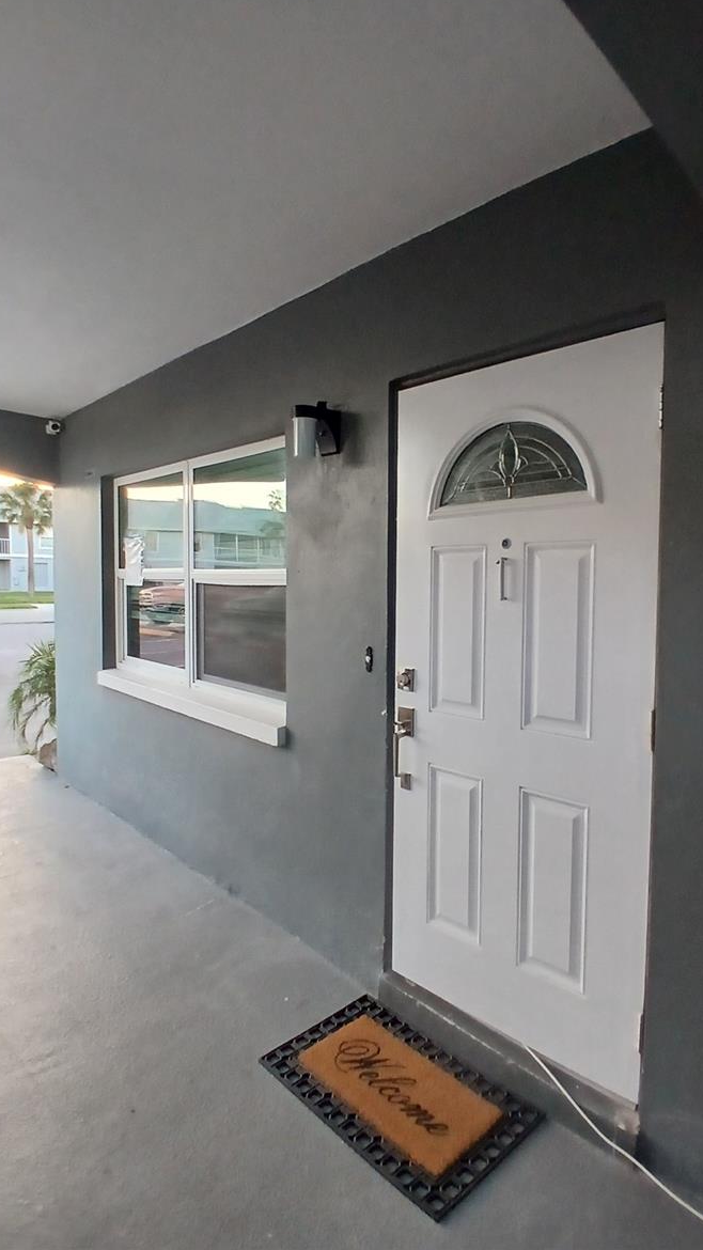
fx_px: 630
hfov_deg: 57.9
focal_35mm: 19
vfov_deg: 89.6
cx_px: 420
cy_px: 610
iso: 100
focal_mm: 1.4
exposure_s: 1/30
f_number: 2.2
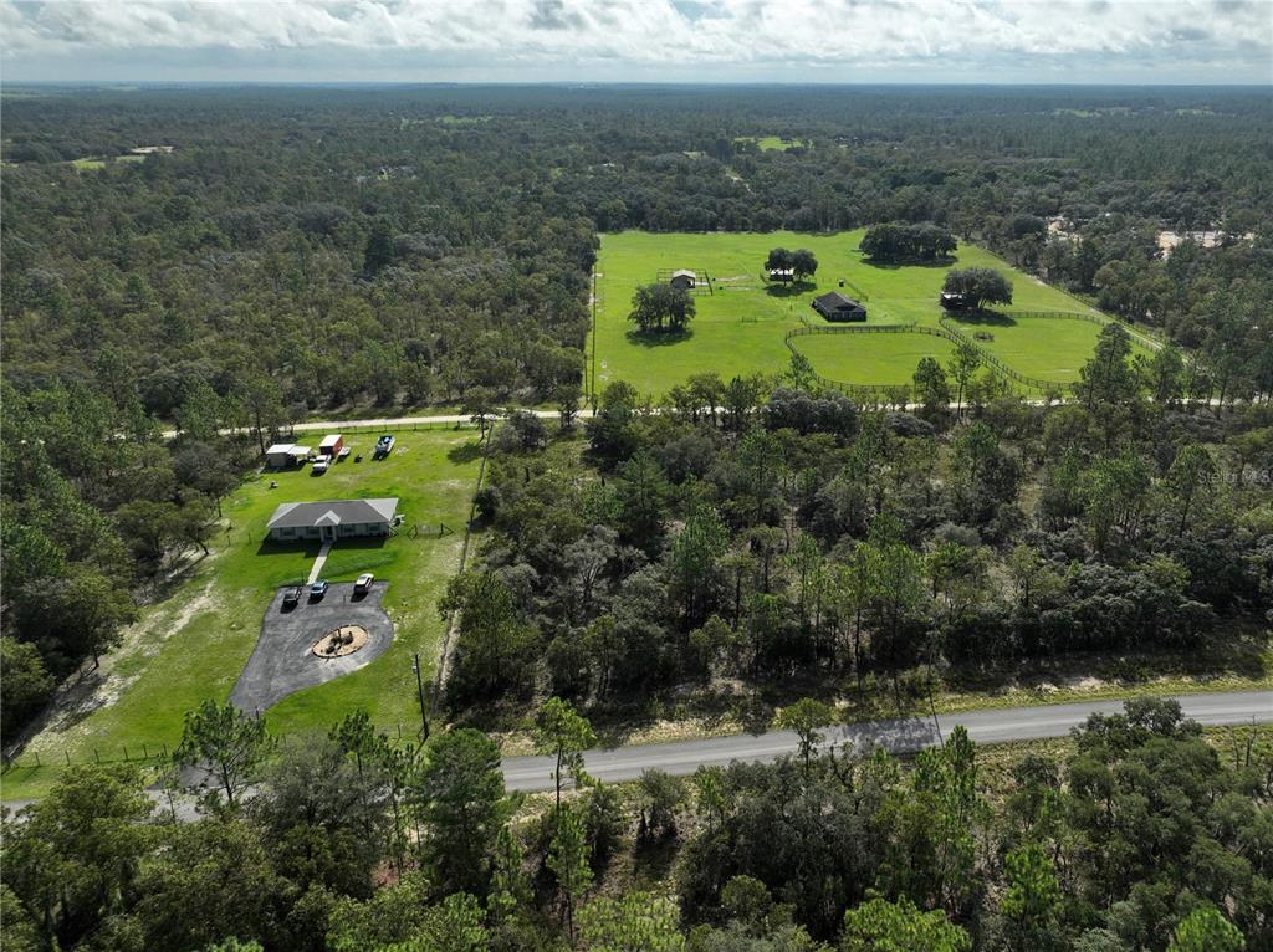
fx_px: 882
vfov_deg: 56.7
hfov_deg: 71.6
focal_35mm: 24
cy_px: 476
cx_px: 636
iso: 180
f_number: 2.8
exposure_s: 1/4000
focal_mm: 12.29
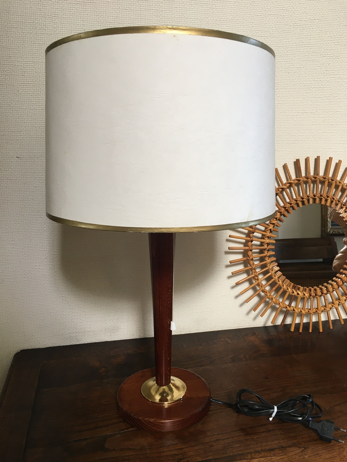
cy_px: 231
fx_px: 388
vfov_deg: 61.7
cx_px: 174
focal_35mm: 29
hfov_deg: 48.2
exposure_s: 1/33
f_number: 2.2
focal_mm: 4.15
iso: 80
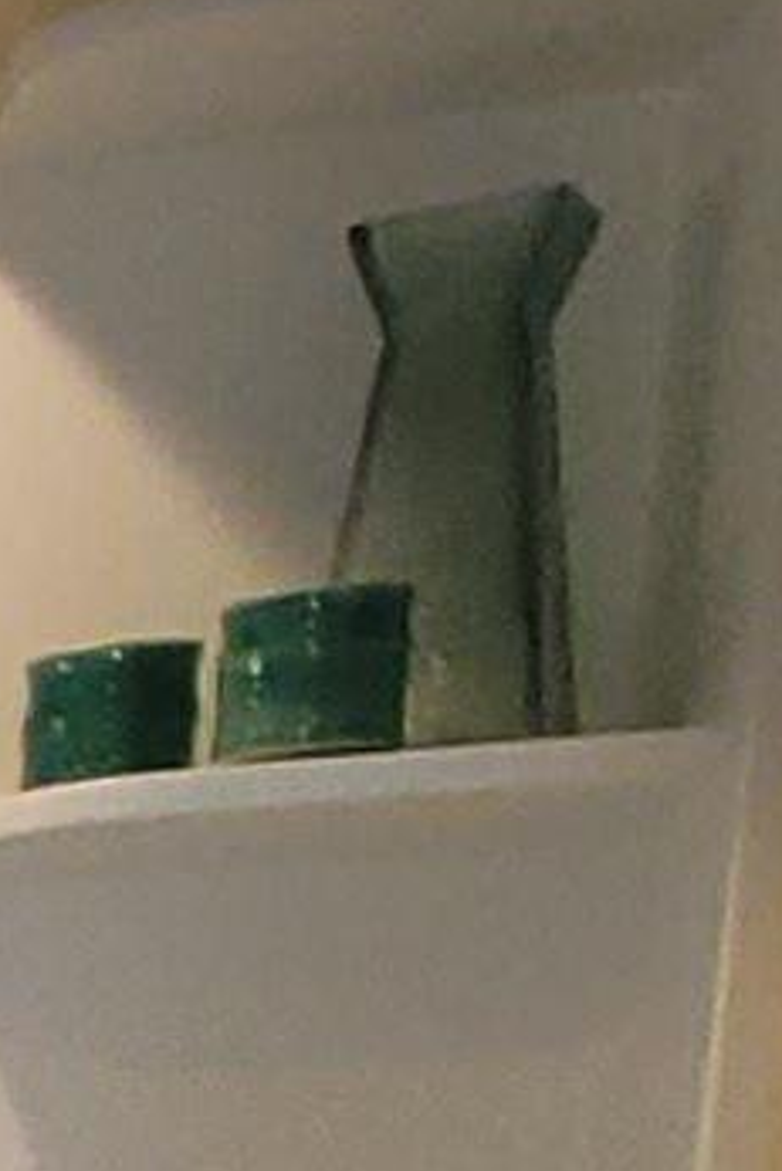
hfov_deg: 6.2
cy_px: 2119
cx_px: -3209
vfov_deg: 14.8
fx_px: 3906
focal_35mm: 120
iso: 125
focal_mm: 2.2
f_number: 2.2
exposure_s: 1/60
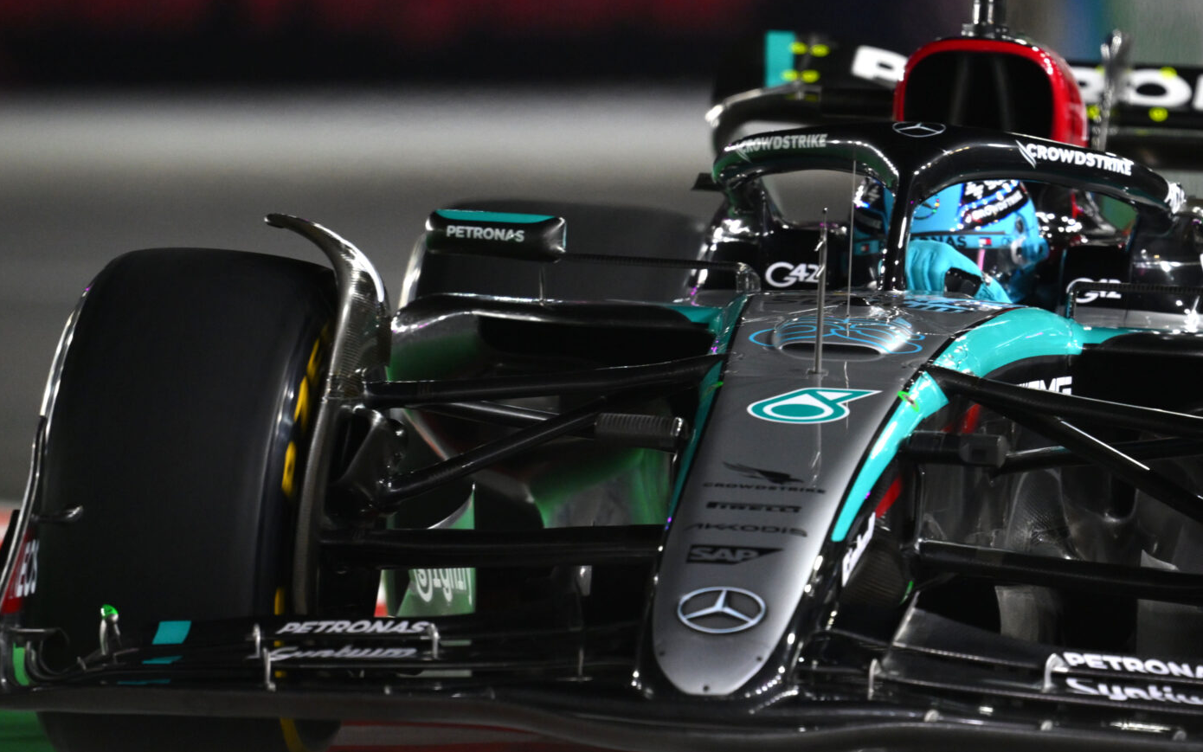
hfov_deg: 2.8
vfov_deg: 1.7
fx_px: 24624
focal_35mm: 751
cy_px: 486
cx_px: 981
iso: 2000
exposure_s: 1/1250
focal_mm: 400
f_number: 2.8
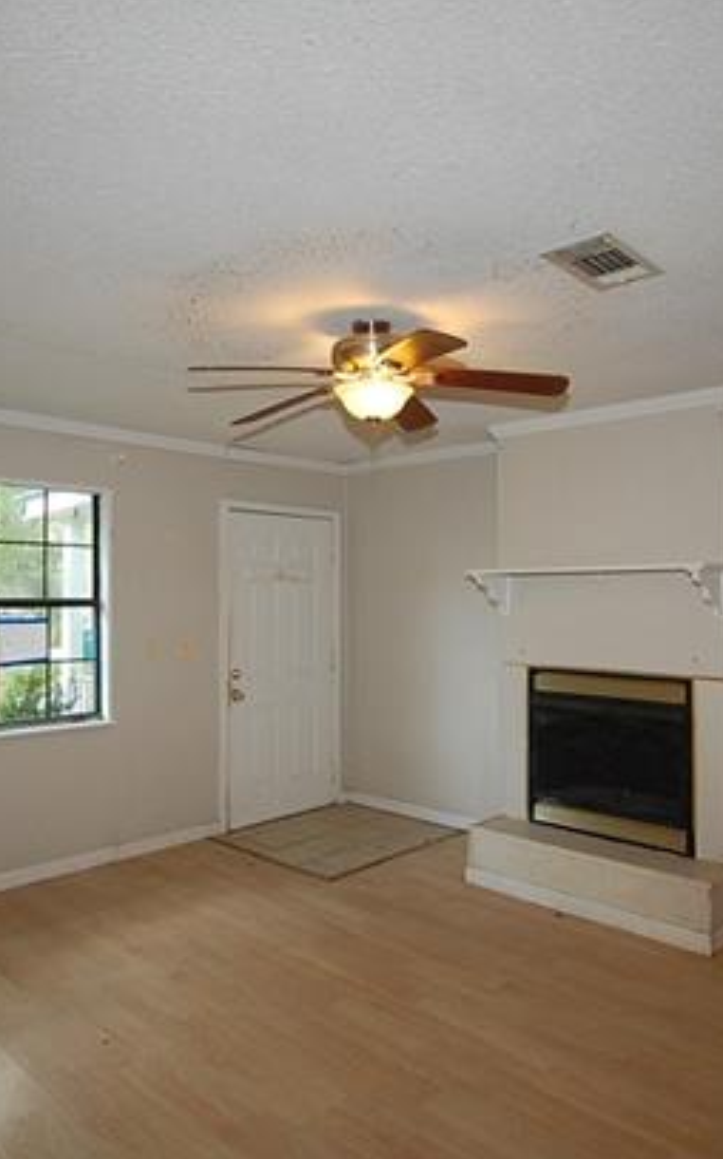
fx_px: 757
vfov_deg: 74.8
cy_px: 582
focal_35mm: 24
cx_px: 347
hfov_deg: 51.0
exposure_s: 1/60
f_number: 5
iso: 400
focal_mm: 10
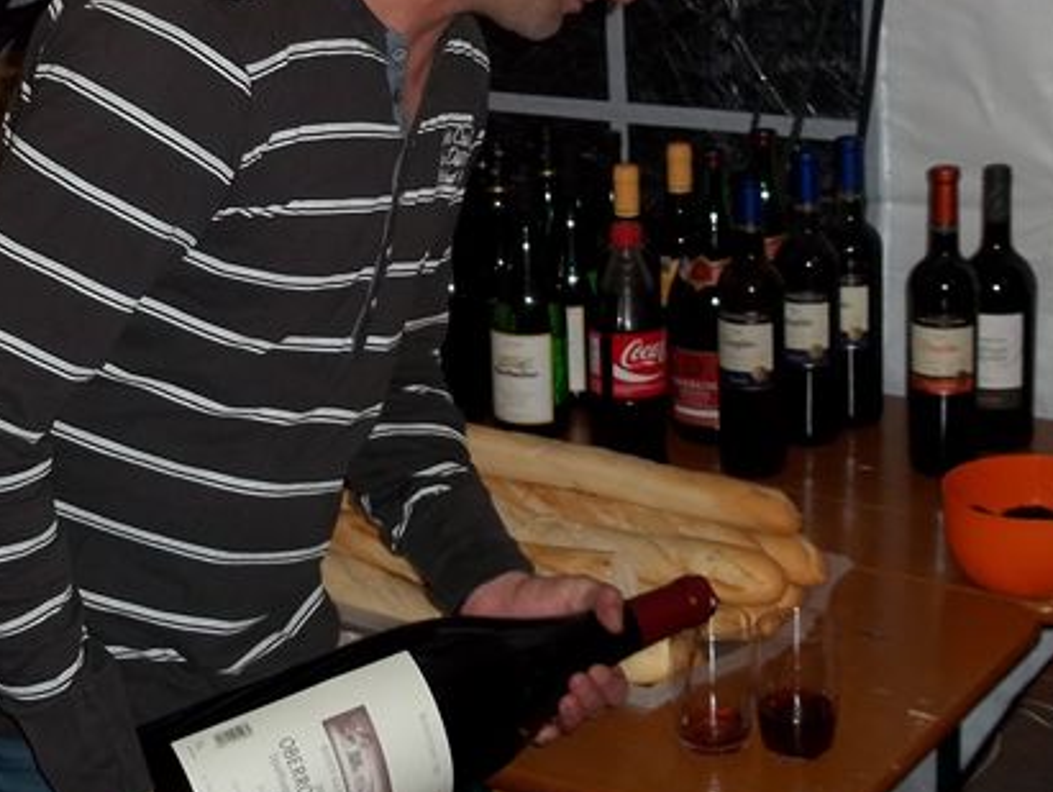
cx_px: 474
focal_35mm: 70
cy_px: 246
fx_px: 2131
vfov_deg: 20.9
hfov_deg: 27.7
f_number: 3.1
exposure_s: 1/30
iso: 64
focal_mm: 6.5
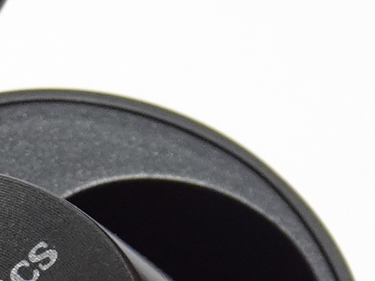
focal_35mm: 215
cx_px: -410
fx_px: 2329
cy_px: 545
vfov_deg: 6.7
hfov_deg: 8.6
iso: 100
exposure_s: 1/3
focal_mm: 5.41
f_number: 4
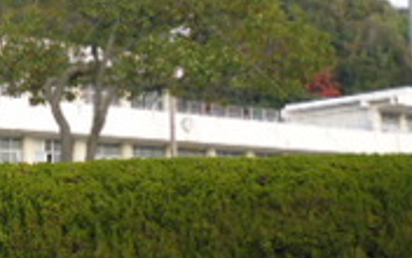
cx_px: -49
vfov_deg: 12.9
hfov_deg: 19.6
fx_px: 1134
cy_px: 162
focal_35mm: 101
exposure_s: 1/200
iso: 100
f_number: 3.1
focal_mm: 5.2
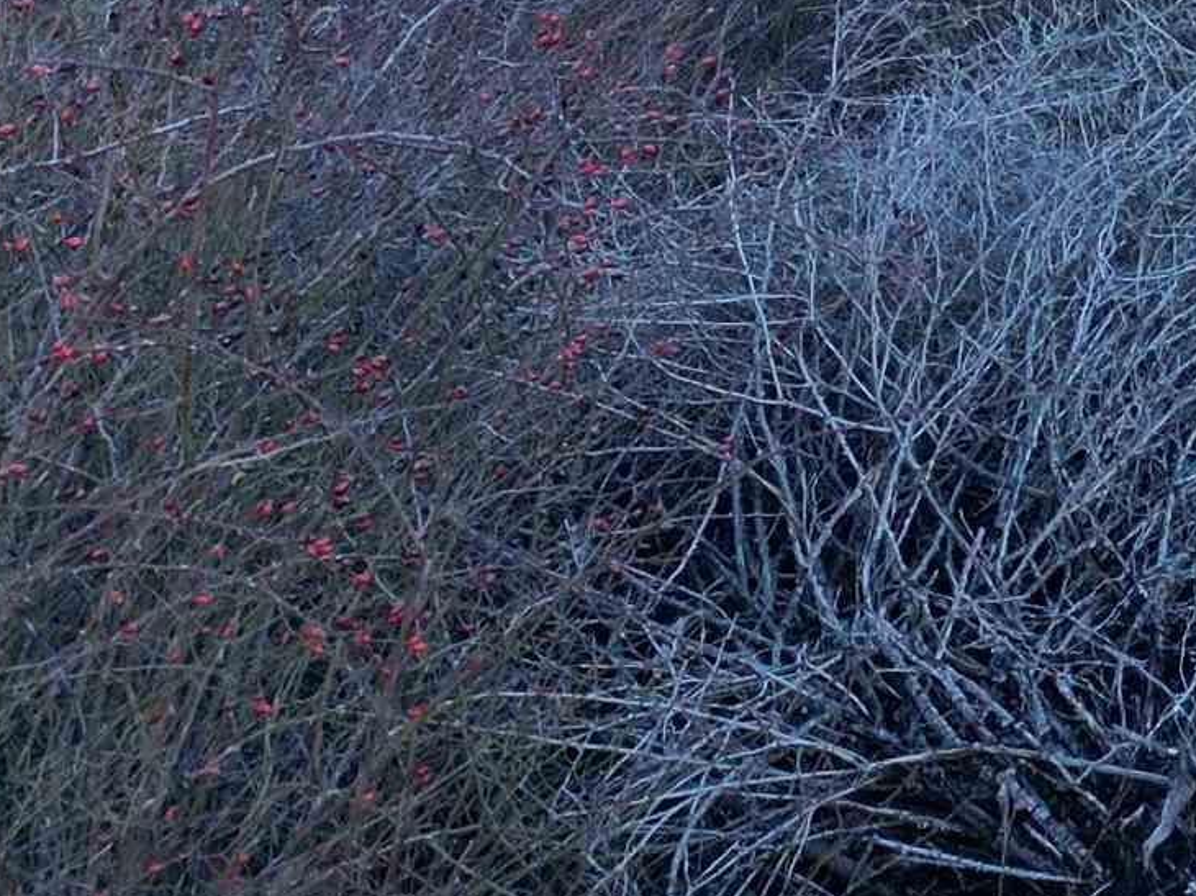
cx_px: 2158
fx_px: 3488
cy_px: -981
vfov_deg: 12.6
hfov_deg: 16.3
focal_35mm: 101
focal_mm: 6.72
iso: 100
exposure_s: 1/725
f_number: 1.7
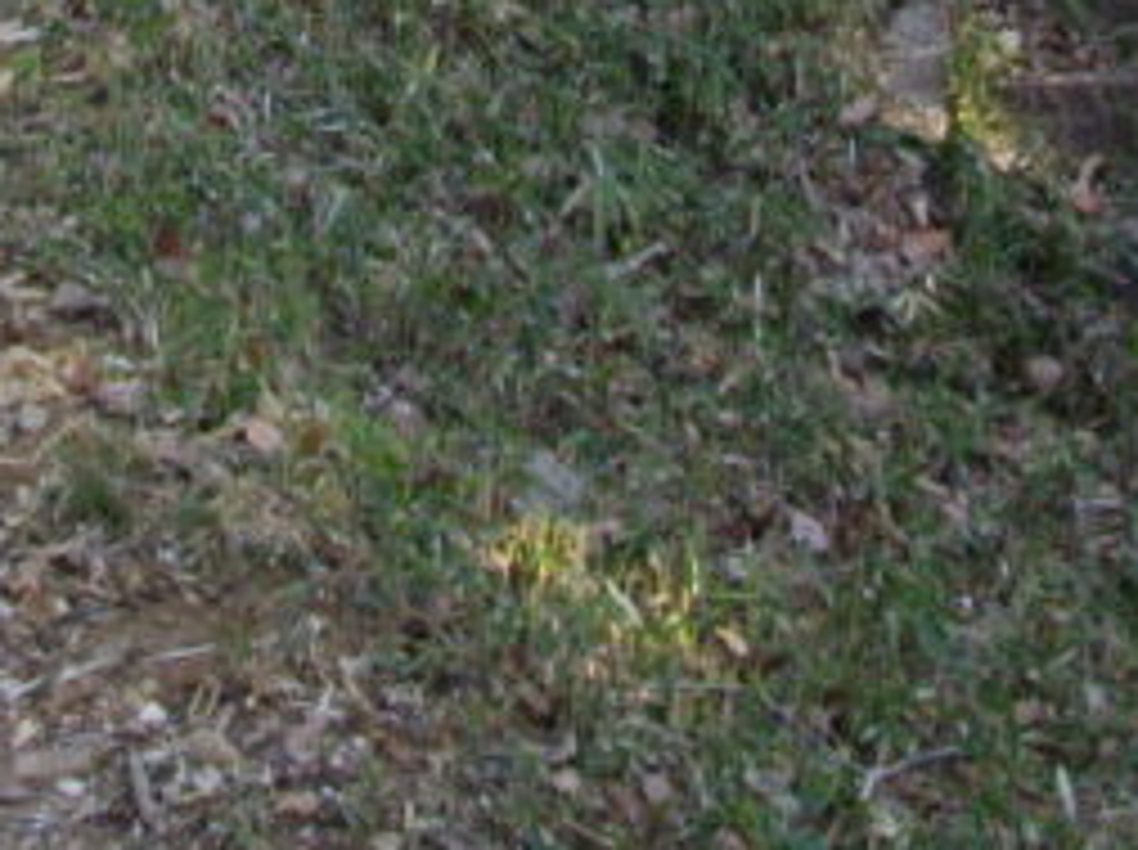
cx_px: 324
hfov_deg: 13.2
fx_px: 4924
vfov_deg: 9.3
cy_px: -796
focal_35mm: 150
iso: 110
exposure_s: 1/125
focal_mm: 6.2
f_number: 2.8
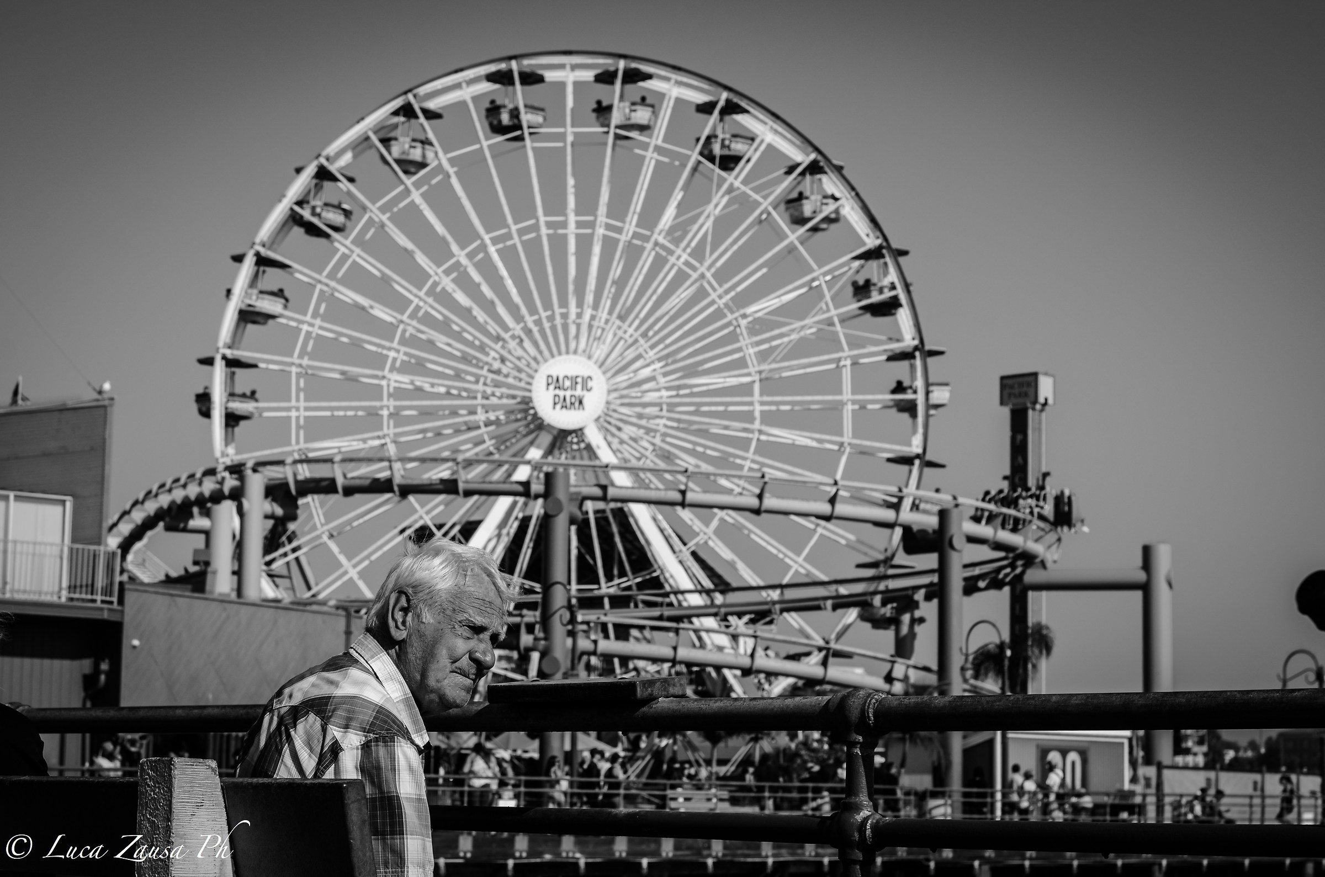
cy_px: 438
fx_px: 2754
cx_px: 662
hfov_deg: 27.0
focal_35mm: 75
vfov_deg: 18.1
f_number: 6.3
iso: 100
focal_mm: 50
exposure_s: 1/800
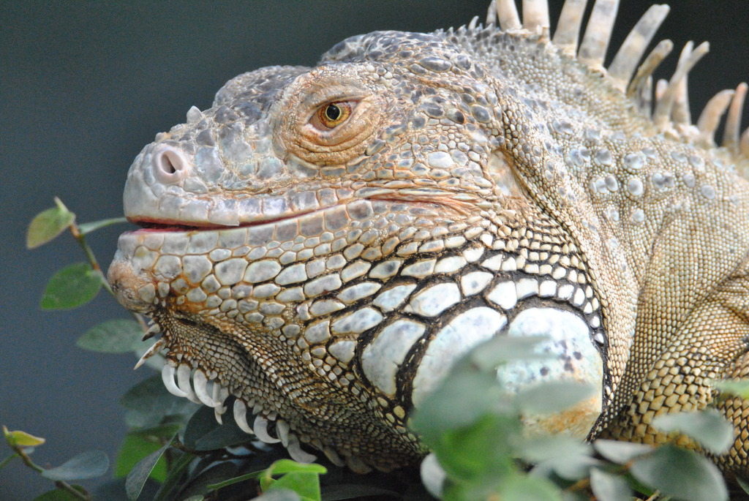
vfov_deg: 1.8
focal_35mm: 750
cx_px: 374
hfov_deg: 2.7
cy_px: 250
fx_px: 15619
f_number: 6.3
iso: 1600
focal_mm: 500
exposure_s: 1/320
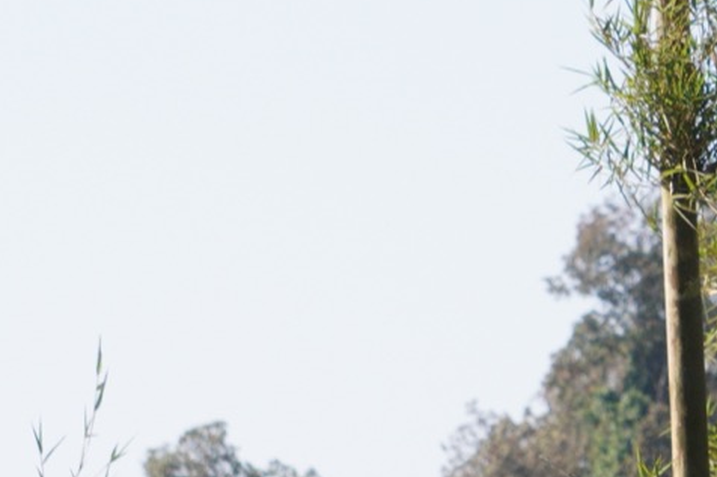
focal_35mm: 444
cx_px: 1106
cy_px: 394
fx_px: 8833
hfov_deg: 4.6
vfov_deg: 3.1
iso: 250
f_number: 7.1
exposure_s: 1/400
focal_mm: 55
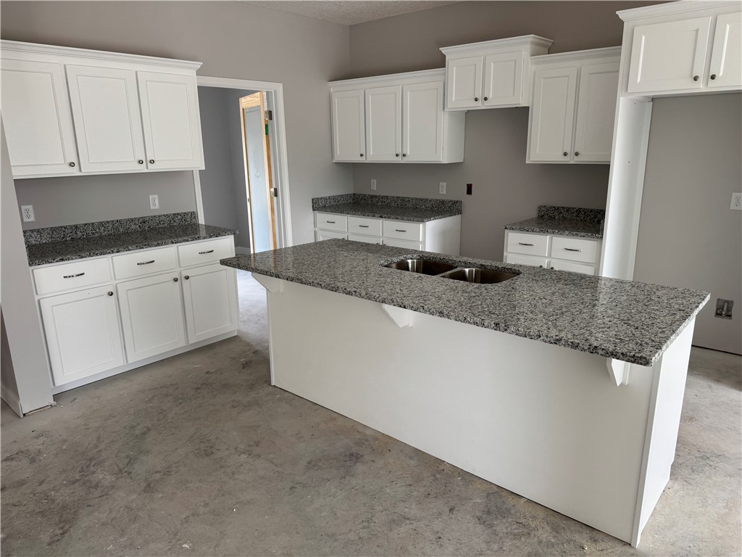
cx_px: 371
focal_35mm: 24
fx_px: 514
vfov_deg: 56.8
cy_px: 278
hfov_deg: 71.6
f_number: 1.78
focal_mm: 6.76
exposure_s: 1/121
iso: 100
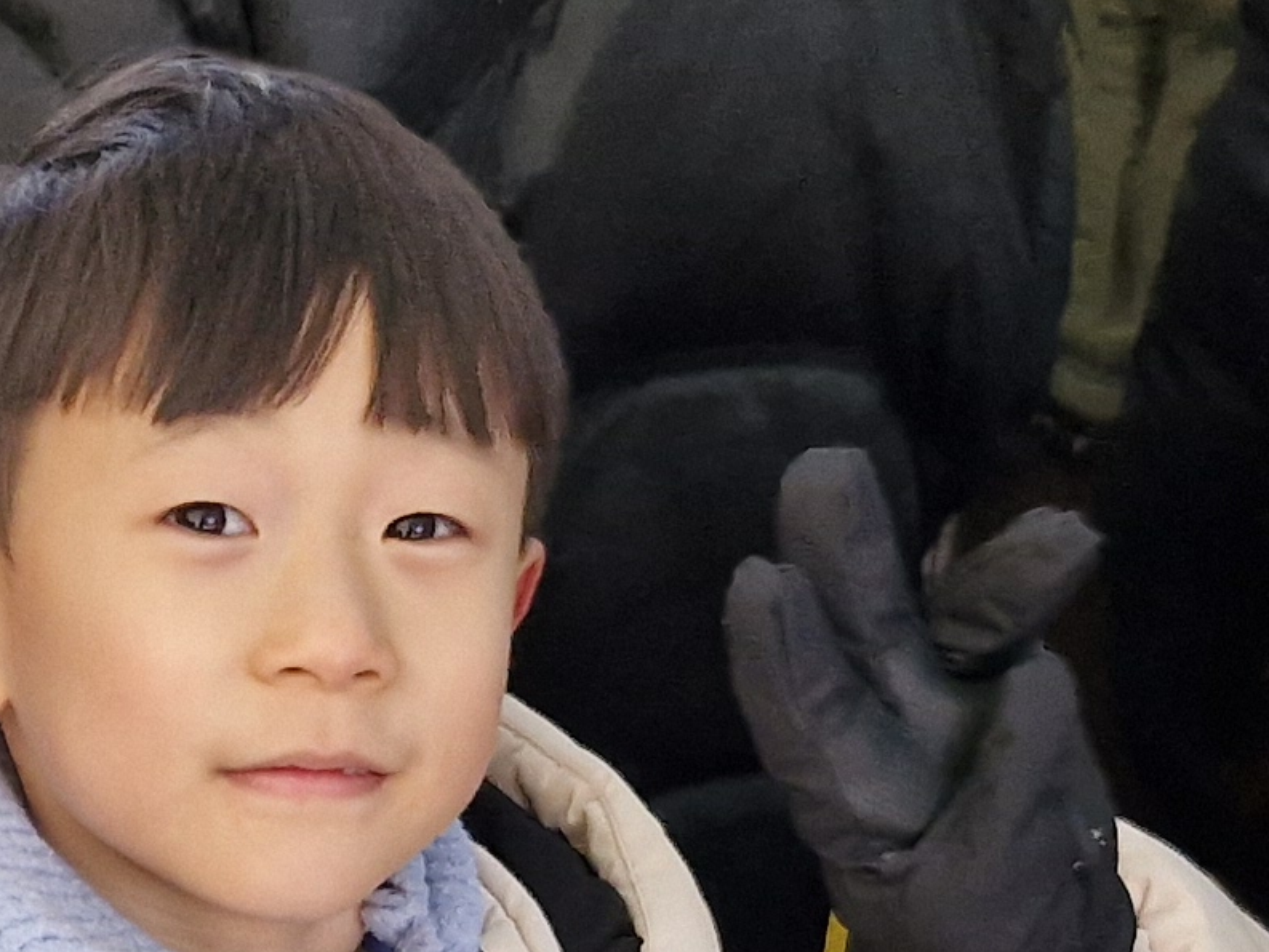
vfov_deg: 12.0
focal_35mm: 116
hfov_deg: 16.5
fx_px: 4253
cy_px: 1554
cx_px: -61
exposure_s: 1/180
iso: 200
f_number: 1.8
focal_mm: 5.54
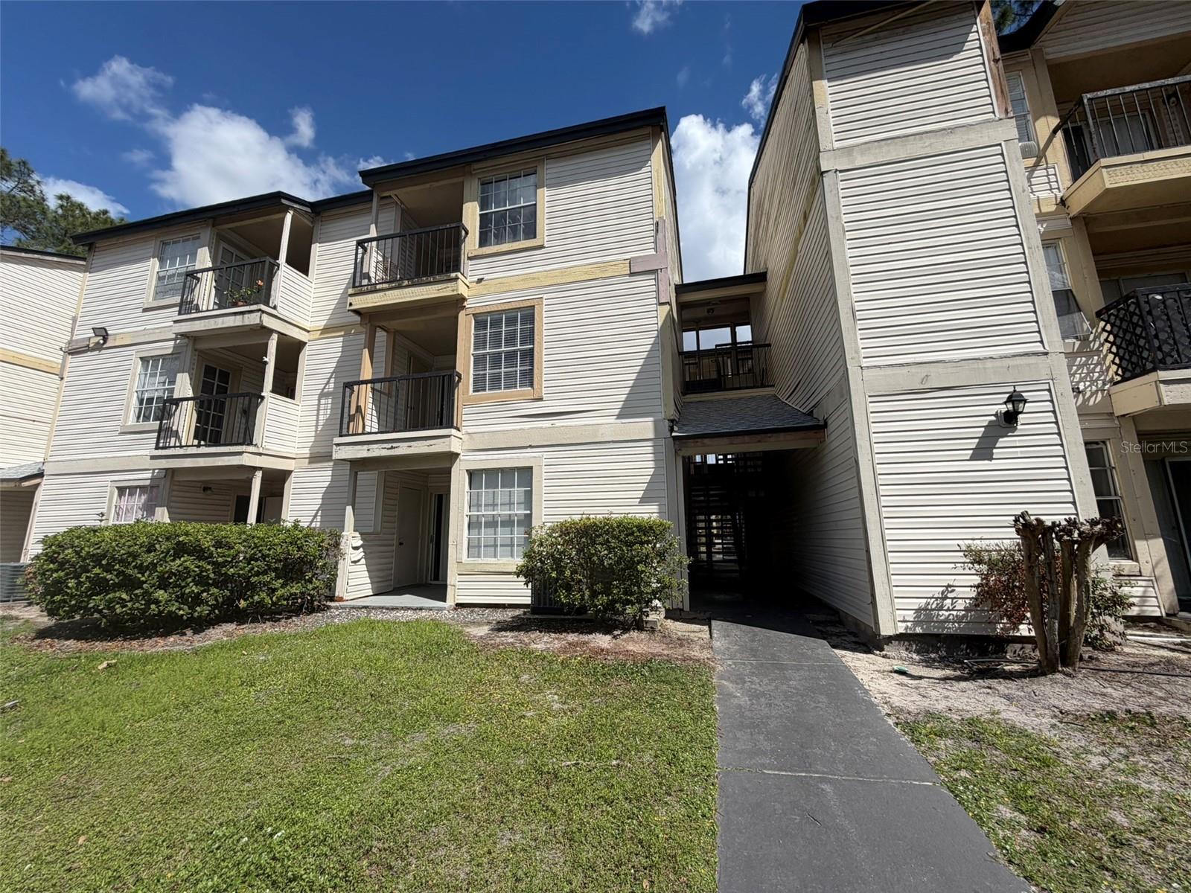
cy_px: 446
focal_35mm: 14
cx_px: 596
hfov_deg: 102.1
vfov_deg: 85.7
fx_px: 482
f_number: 2.2
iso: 20
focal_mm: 2.22
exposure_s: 1/1189
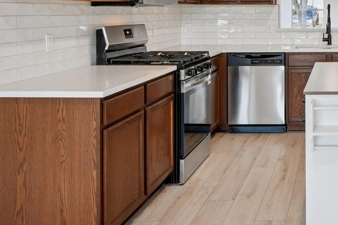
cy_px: 1
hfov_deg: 36.9
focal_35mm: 48
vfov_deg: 26.5
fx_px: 451
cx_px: 337
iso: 400
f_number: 8
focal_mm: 15
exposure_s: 1/10
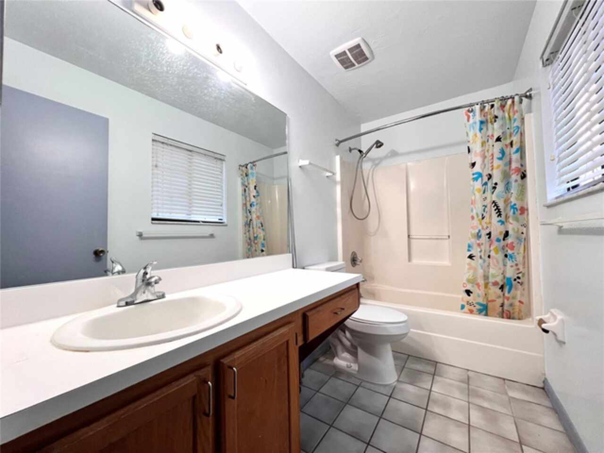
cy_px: 226
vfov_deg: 89.9
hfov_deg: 106.2
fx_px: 227
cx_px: 302
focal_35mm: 13
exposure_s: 1/60
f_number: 1.8
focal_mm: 1.57
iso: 125
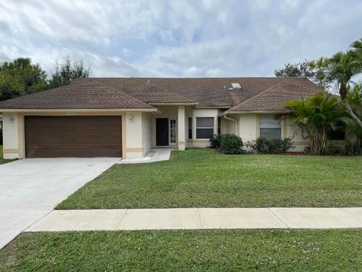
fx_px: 261
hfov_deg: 69.4
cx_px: 181
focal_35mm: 25
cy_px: 136
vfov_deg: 54.9
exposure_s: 1/3257
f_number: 1.6
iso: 32
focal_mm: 5.1
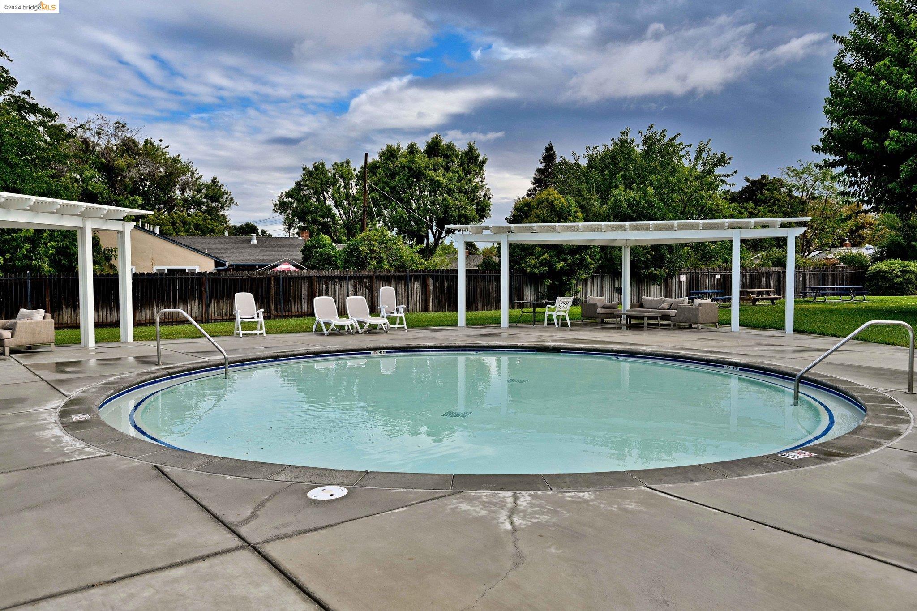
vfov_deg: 49.5
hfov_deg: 69.4
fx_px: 662
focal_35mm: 26
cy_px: 306
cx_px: 458
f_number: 5
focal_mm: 26
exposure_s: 1/1250
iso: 320
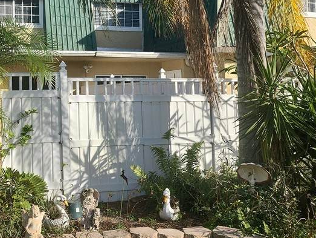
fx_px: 411
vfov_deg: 31.5
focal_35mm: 45
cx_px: 44
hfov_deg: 39.6
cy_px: 53
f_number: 1.8
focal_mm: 6.4
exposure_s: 1/740
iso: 50
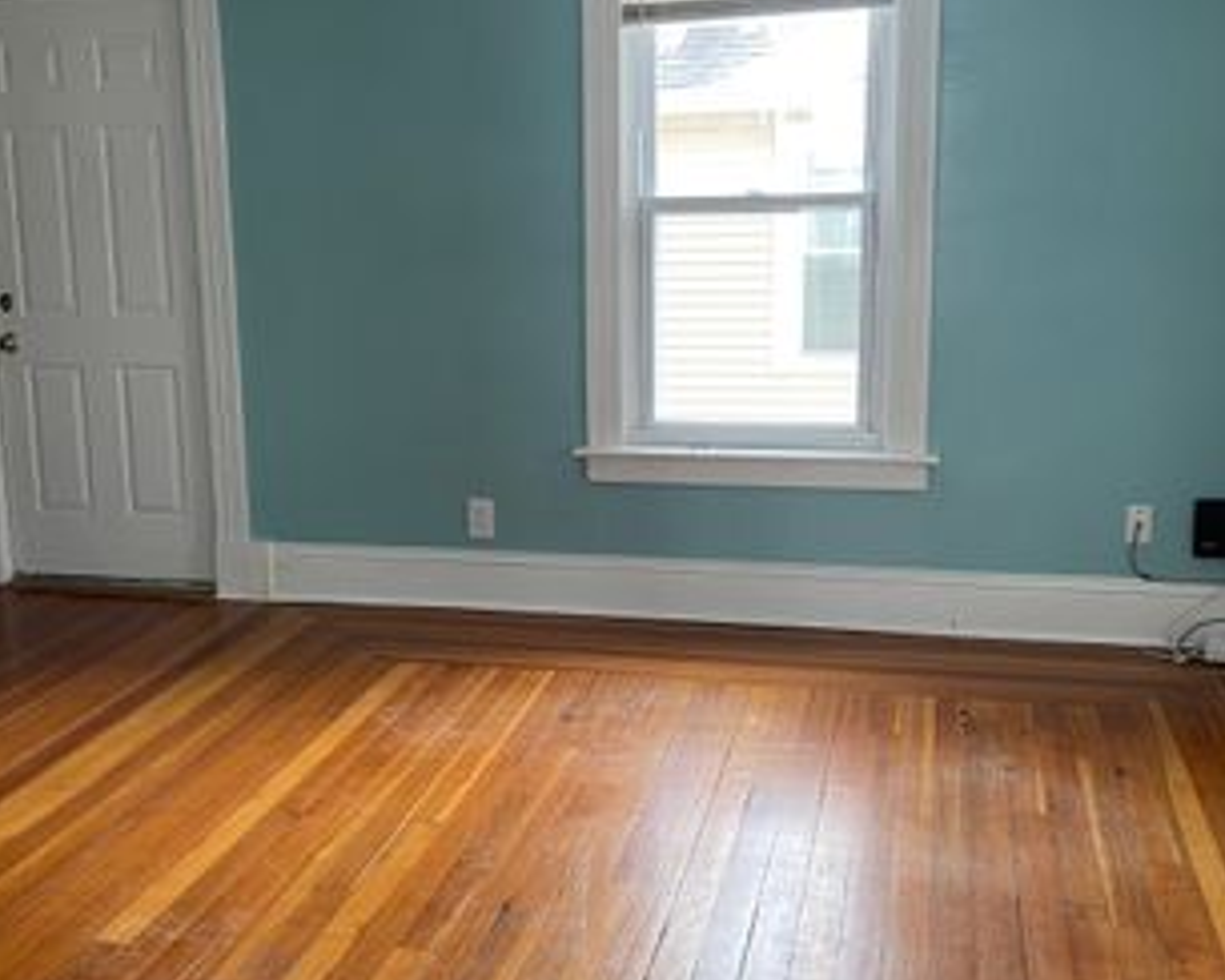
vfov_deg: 37.3
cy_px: 492
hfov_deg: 45.7
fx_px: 1450
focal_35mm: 40
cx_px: 534
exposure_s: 1/60
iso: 80
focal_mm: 5.1
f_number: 1.6
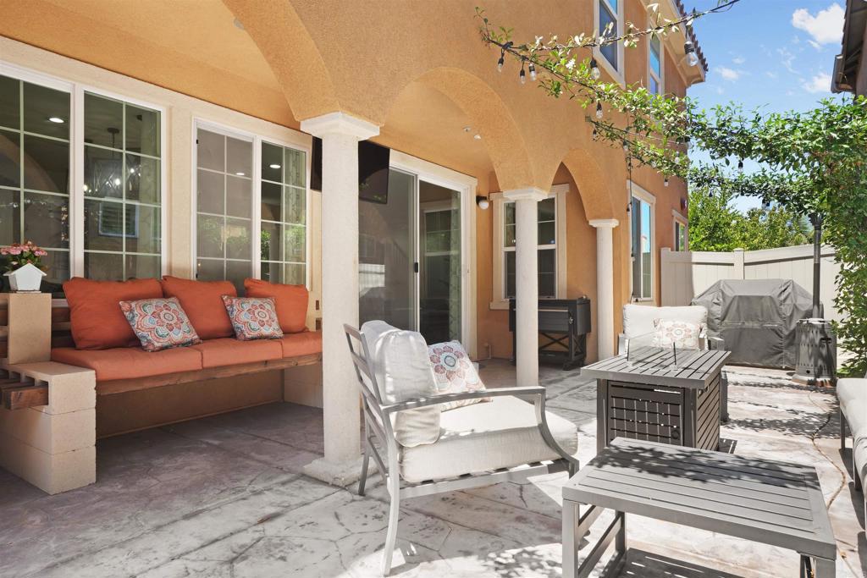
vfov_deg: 59.9
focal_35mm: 21
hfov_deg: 81.6
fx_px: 502
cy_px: 289
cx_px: 434
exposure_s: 1/10
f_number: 8
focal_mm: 13.9
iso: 100
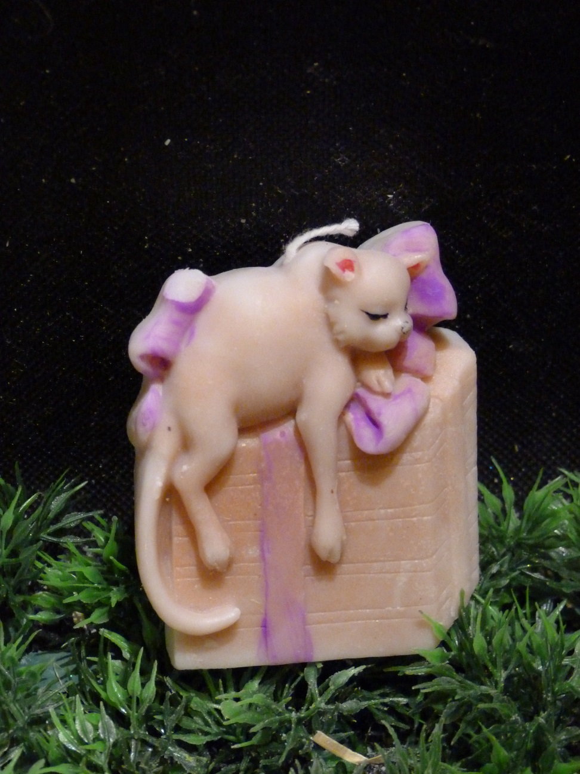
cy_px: 387
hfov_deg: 14.4
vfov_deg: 19.1
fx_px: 2301
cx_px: 290
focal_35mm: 103
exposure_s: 1/13
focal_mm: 18.6
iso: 800
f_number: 3.5
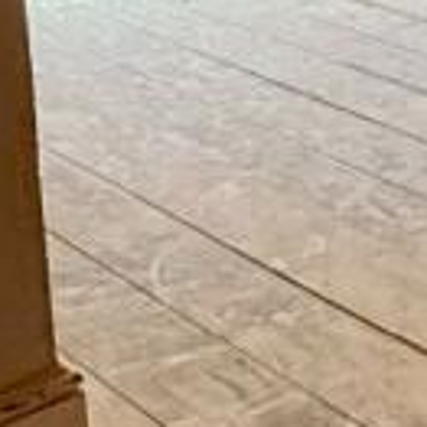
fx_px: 1354
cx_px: 564
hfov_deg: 16.8
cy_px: -108
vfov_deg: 17.0
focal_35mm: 97
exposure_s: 1/99
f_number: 2.2
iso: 160
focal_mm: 2.22
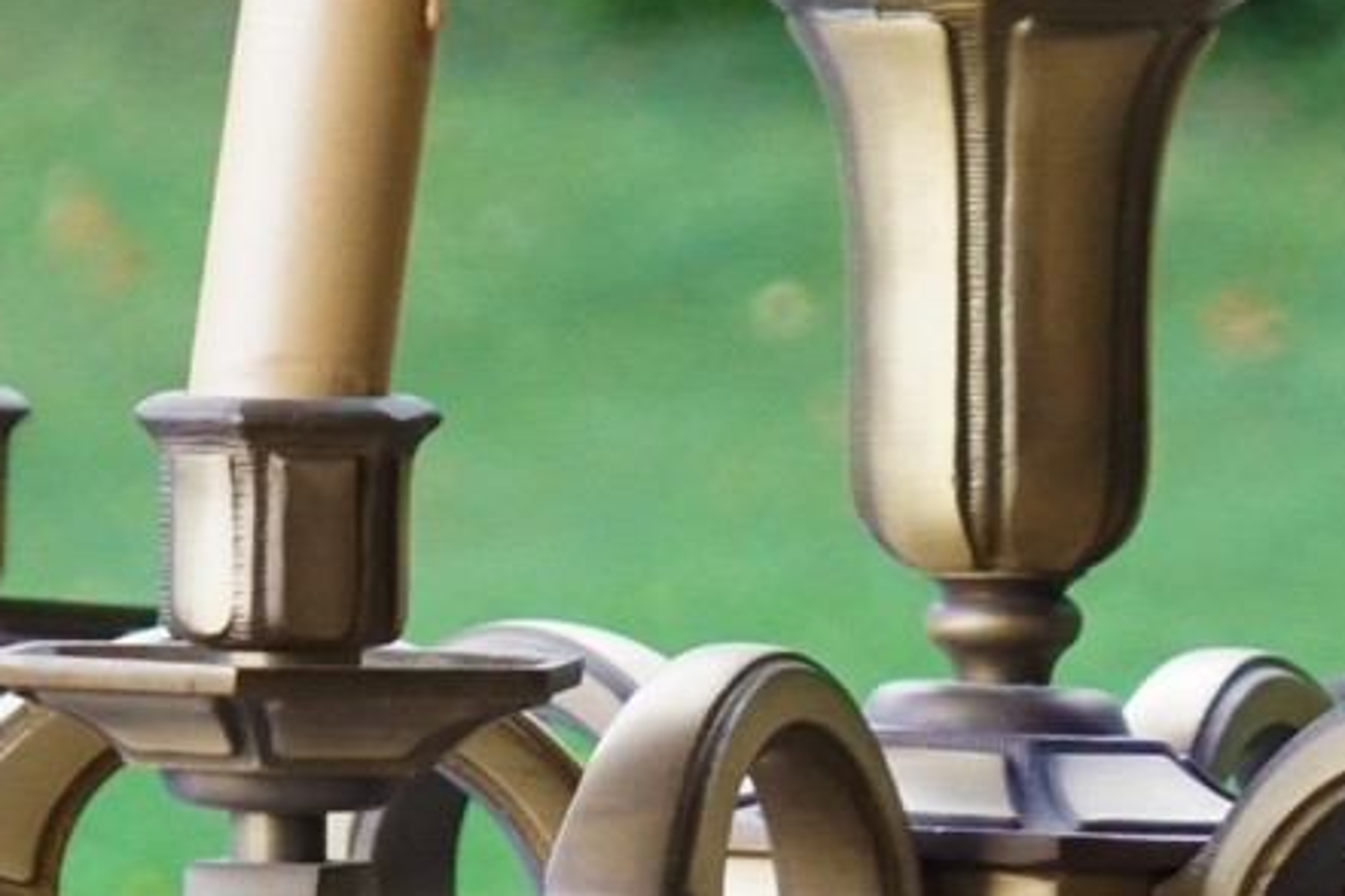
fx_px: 10486
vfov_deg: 4.9
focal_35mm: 281
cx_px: 970
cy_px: 43
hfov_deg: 7.3
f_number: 5.6
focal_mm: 55
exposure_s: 1/100
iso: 800
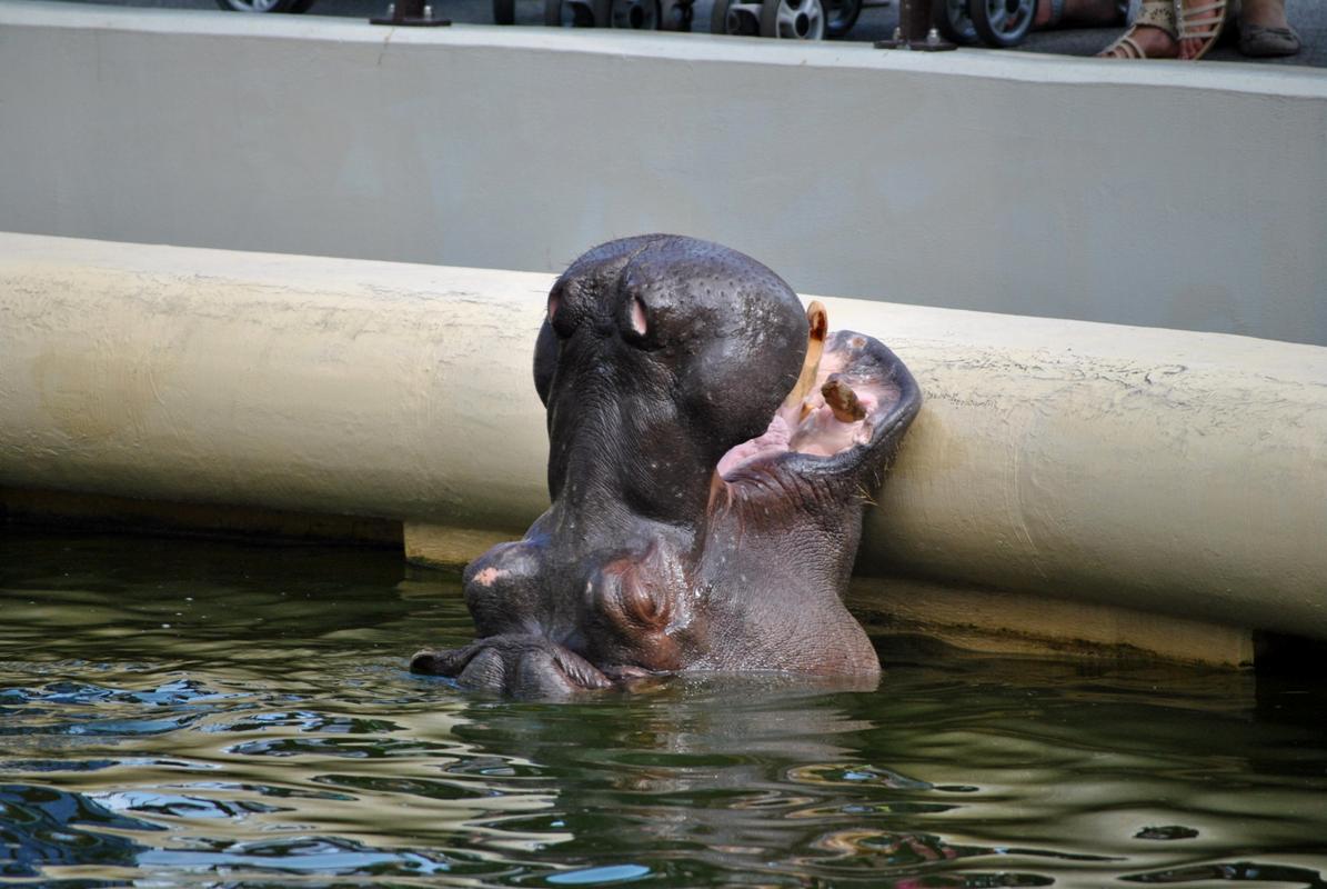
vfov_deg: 4.6
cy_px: 444
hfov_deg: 6.9
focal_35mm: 300
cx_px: 664
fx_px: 11072
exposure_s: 1/500
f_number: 5.6
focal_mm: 200
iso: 360
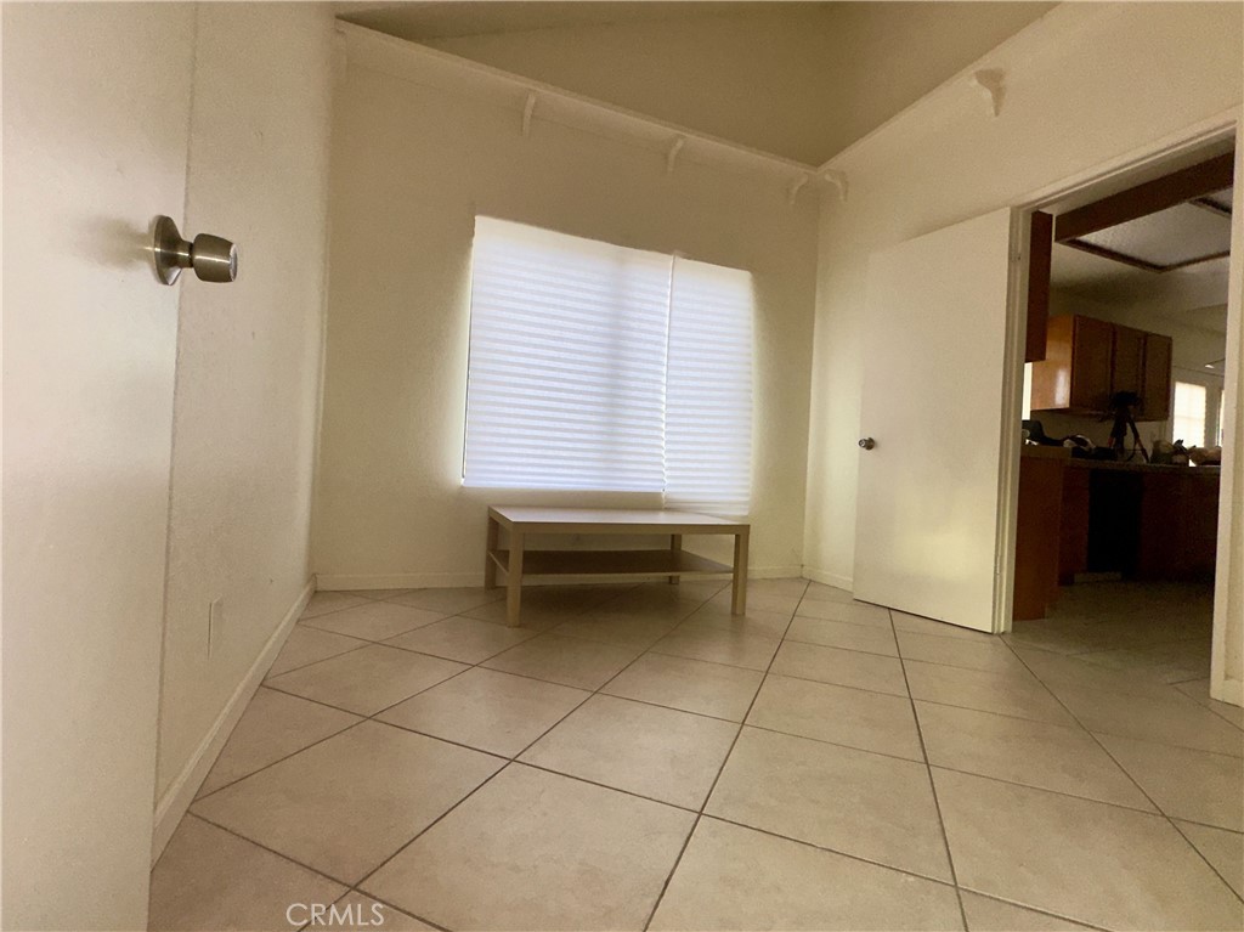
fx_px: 503
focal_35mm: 14
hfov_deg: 102.1
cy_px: 466
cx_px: 622
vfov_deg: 85.6
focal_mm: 2.22
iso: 50
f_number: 2.2
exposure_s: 1/122
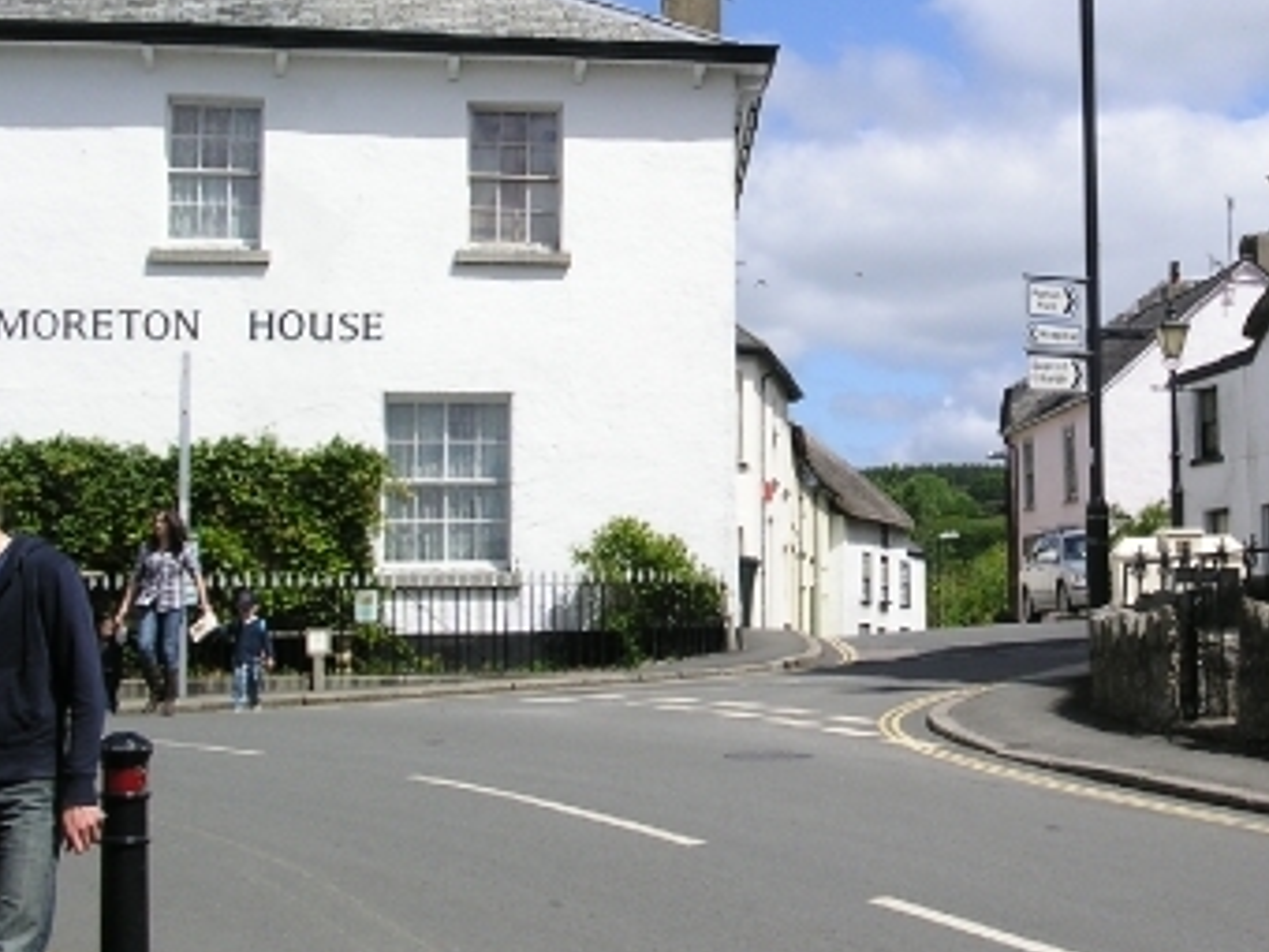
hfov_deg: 28.4
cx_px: 997
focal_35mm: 67
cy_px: 308
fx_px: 2456
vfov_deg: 21.8
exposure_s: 1/750
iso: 100
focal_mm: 7.8
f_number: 5.6
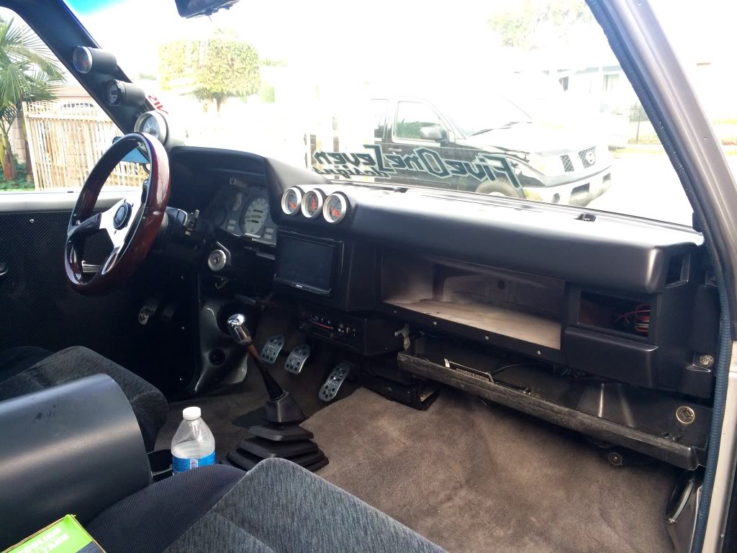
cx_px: 368
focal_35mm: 30
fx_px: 639
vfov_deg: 46.8
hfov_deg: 60.0
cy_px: 276
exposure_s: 1/120
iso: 64
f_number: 2.2
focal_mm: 4.1
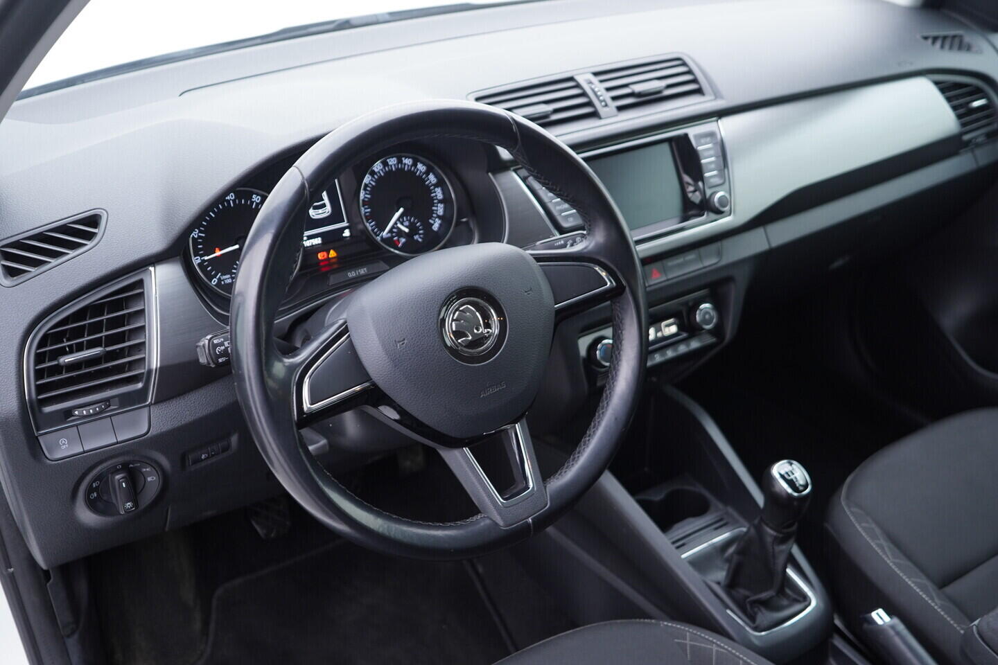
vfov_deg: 36.9
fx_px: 998
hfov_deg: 53.1
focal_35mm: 36
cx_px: 499
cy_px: 332
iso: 250
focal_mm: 24
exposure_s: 1/40
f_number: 2.8
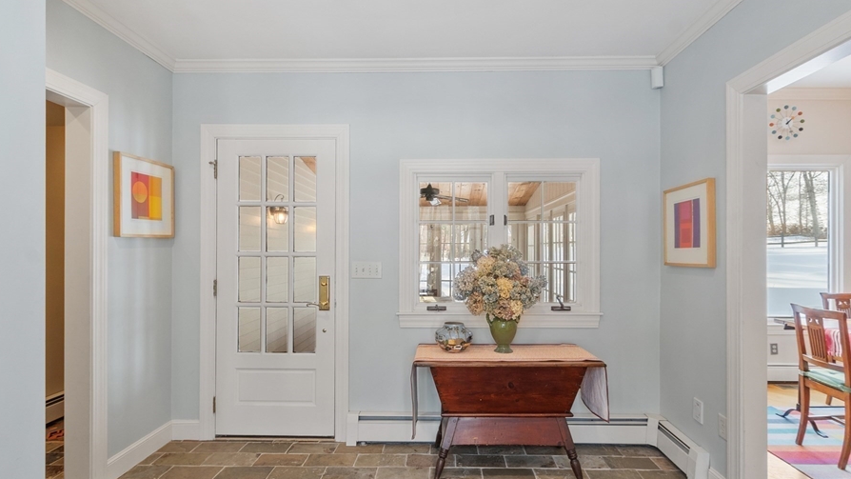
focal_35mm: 18
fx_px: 406
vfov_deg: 61.0
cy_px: 242
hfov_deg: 92.6
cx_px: 443
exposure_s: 1/2.5
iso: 320
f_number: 8
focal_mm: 10
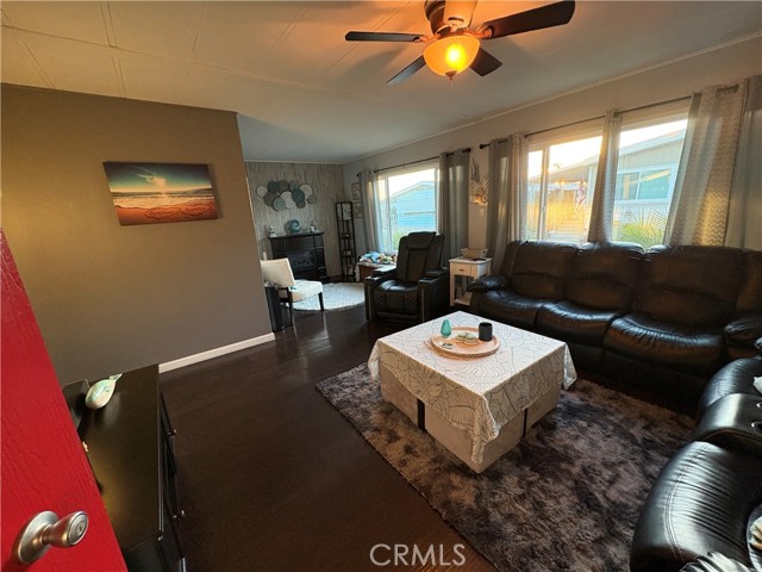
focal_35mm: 14
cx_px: 381
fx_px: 308
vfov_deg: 85.7
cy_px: 286
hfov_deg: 102.1
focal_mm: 2.22
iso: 400
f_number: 2.2
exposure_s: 1/60
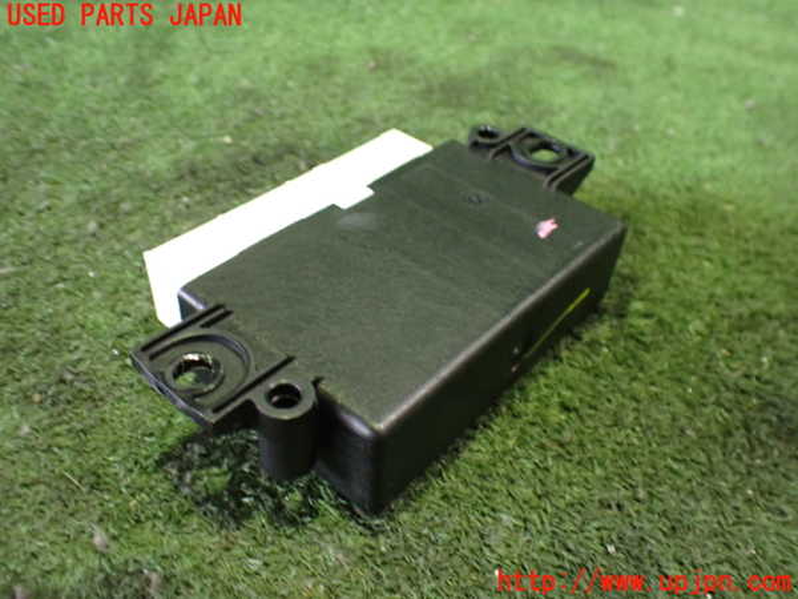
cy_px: 300
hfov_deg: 60.0
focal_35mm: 30
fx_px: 692
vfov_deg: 46.8
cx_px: 399
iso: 1000
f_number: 2.3
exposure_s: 1/30
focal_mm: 5.4
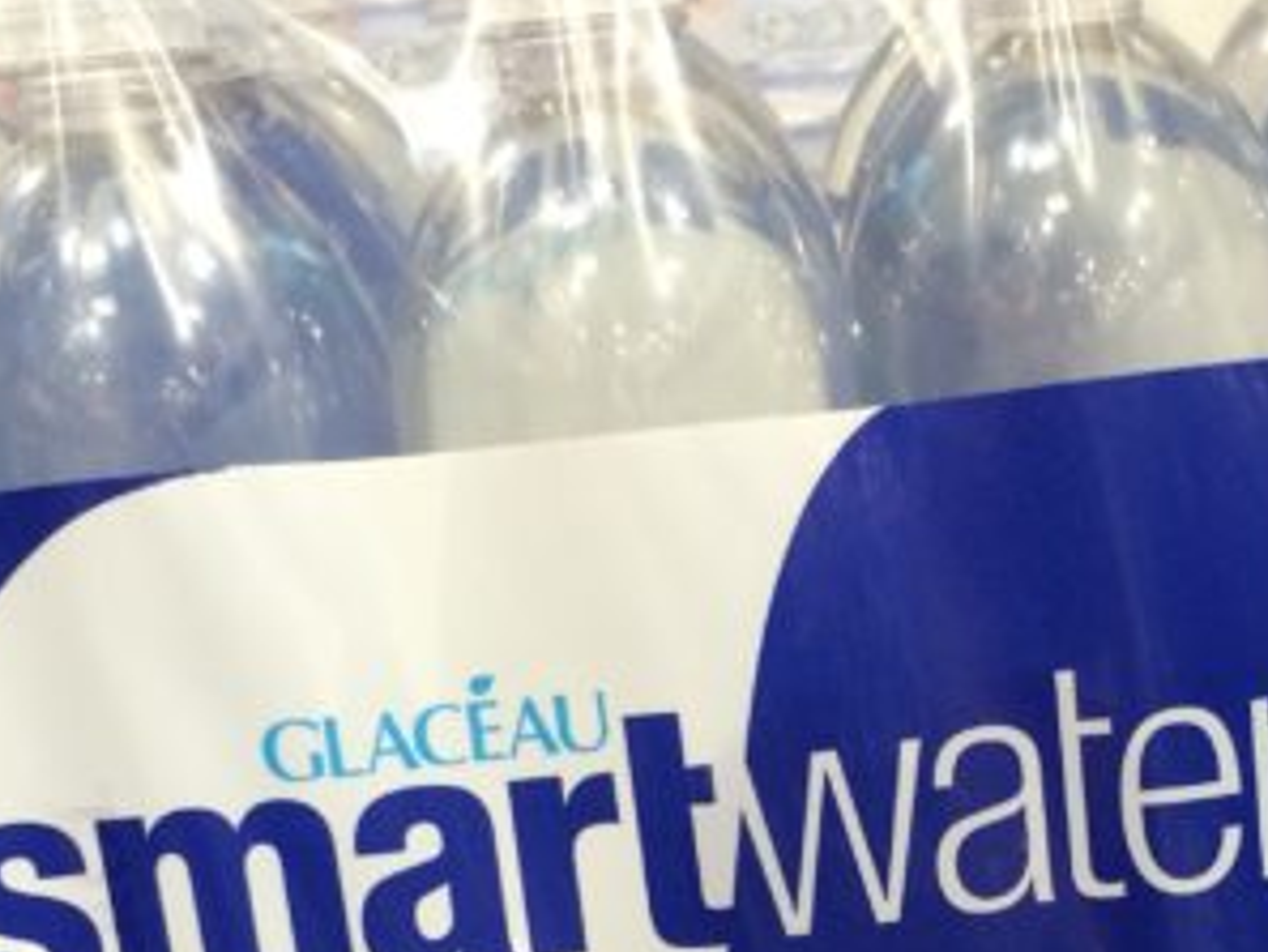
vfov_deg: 19.0
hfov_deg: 25.7
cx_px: 905
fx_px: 2748
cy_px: 1003
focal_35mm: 75
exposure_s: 1/30
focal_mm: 4.15
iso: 125
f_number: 2.2
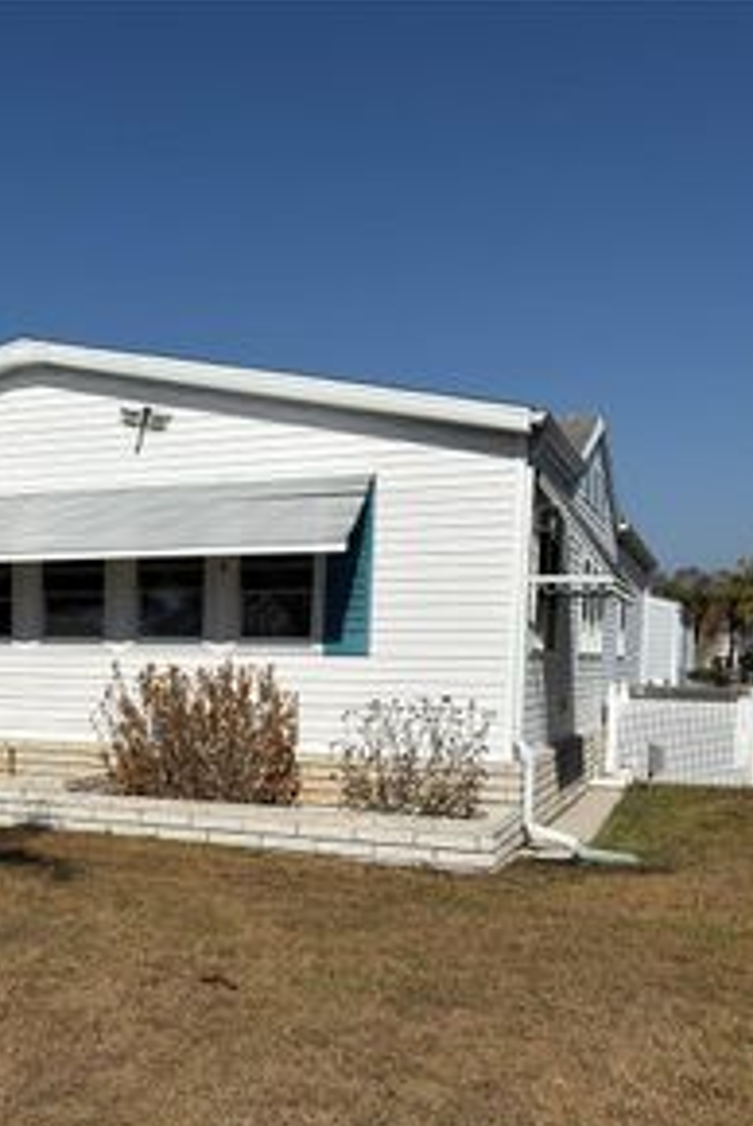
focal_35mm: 43
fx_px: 1346
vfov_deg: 44.9
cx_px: -31
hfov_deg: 28.9
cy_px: 724
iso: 64
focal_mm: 6.76
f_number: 1.78
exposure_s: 1/12500
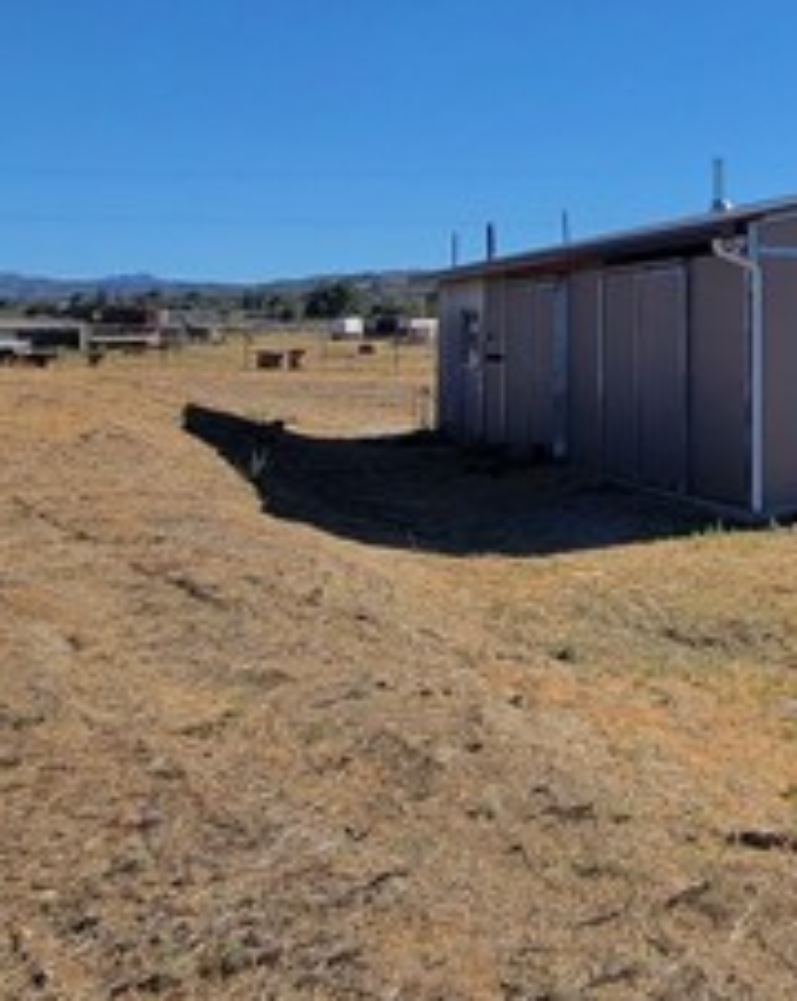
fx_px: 1064
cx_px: 881
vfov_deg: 48.1
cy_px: 230
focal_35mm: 36
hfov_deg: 35.1
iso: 50
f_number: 2.2
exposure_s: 1/1714
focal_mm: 2.2
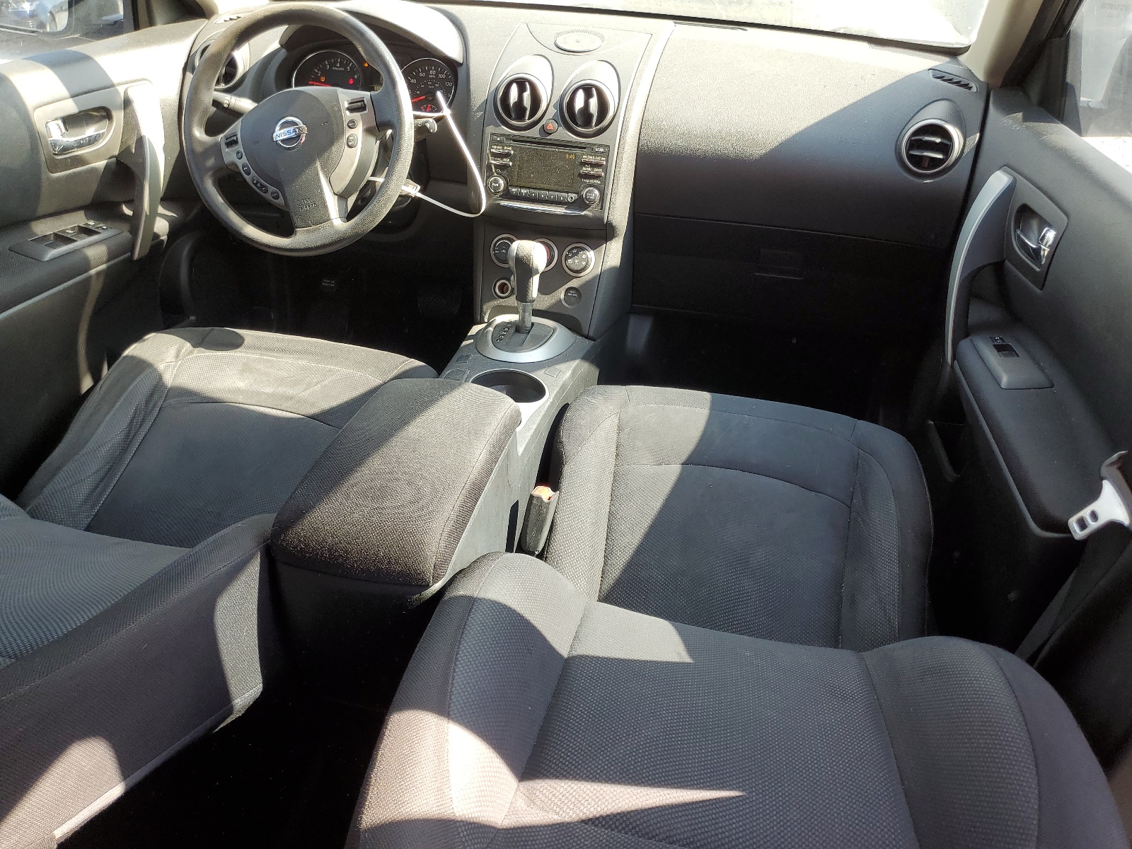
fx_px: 850
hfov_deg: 67.3
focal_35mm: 26
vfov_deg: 53.1
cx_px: 566
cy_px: 424
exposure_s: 1/192
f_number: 1.5
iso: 50
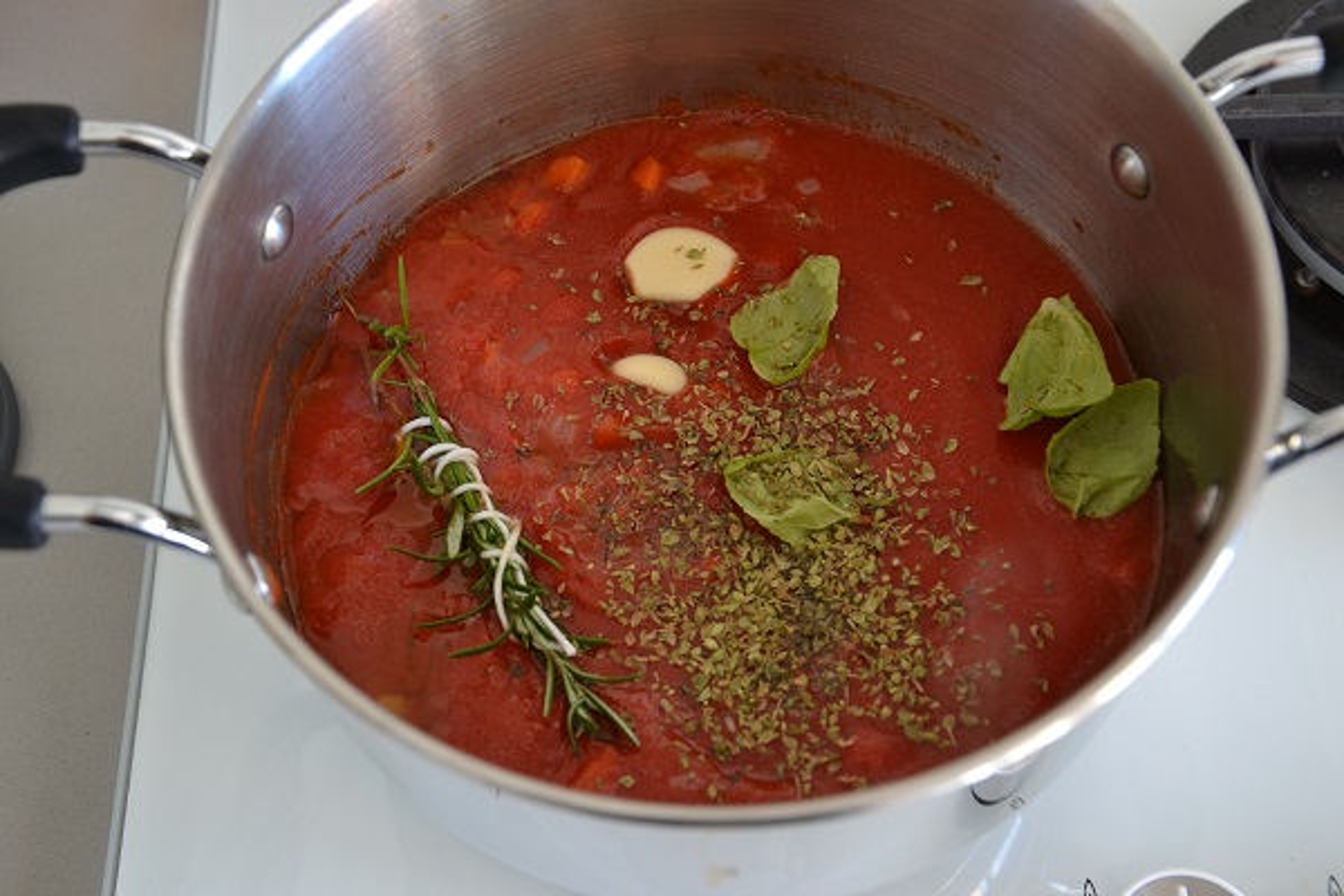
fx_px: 1904
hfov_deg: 38.9
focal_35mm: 51
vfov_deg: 26.5
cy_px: 448
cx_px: 672
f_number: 4.2
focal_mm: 34
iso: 800
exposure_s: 1/30
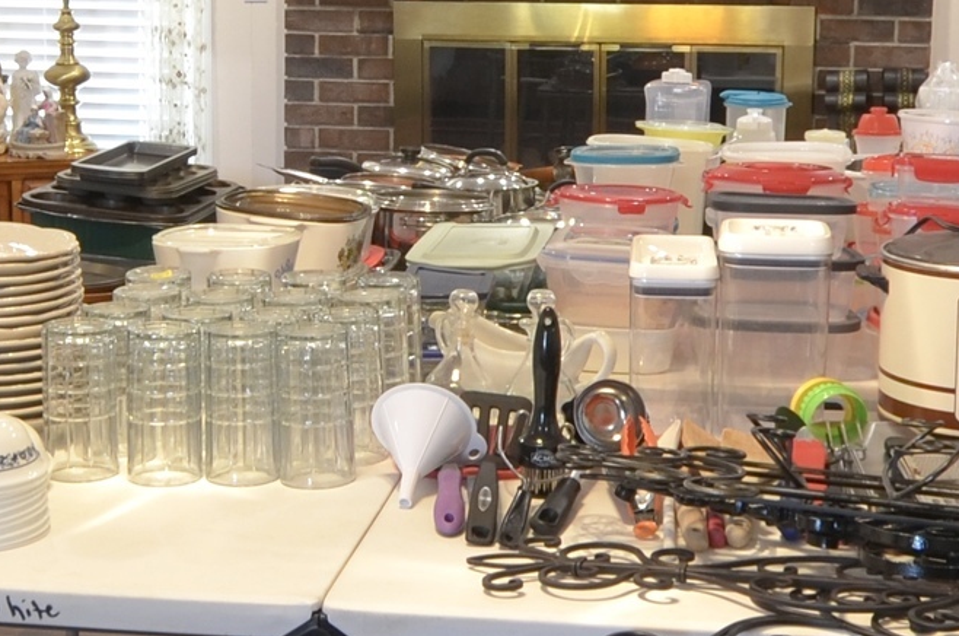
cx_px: 354
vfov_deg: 19.3
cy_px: 212
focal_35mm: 70
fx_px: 1861
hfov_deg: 28.8
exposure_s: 1/1.6
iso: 200
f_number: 9
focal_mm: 10
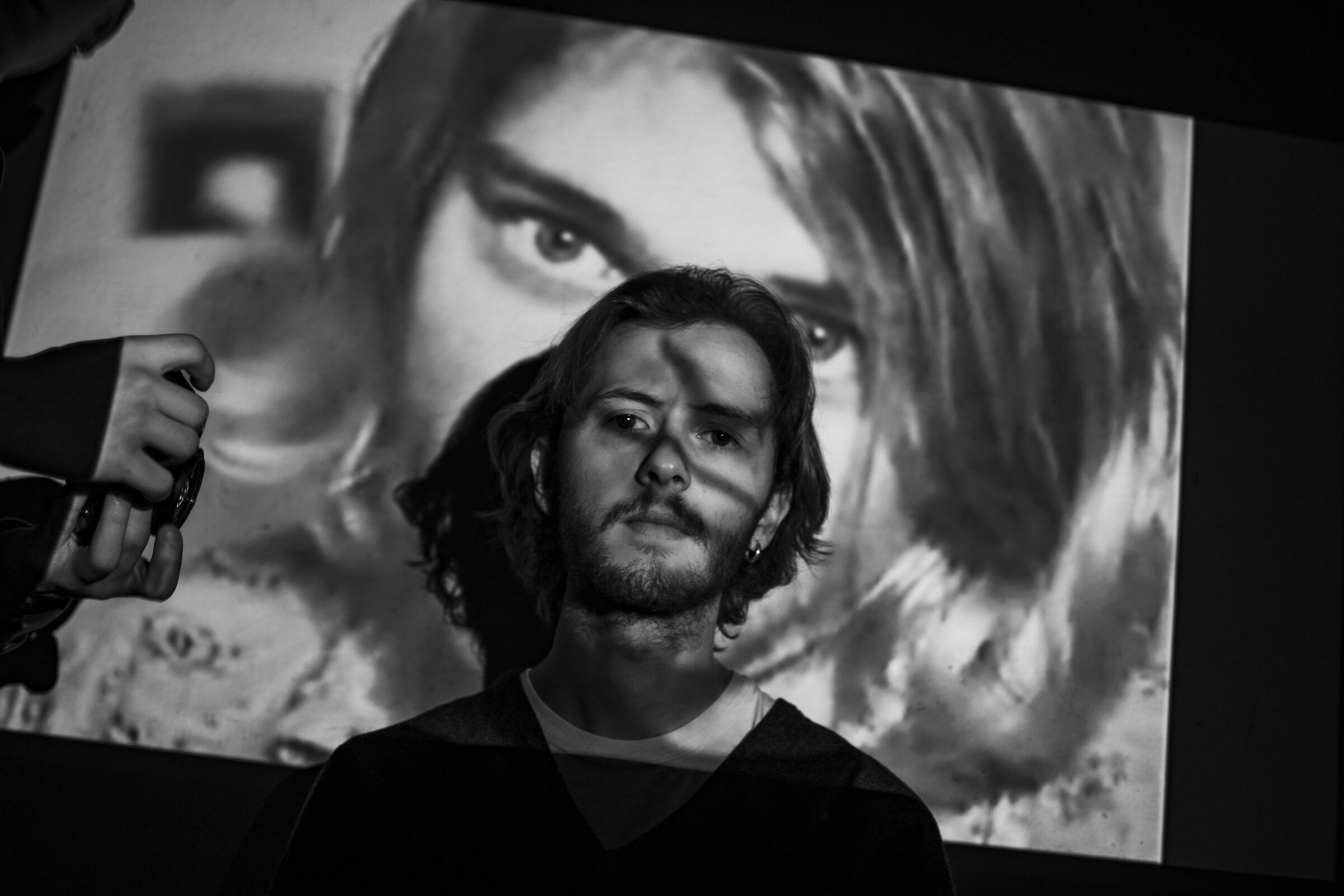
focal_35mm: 52
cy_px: 448
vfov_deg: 25.8
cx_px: 672
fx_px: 1960
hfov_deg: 37.9
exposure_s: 1/25
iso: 250
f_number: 1.8
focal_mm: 35
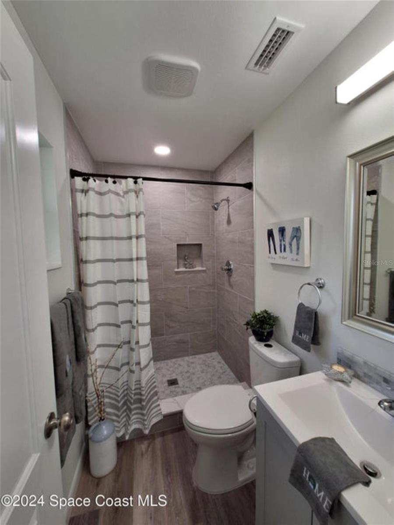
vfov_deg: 106.2
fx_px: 197
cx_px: 197
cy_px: 262
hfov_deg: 89.9
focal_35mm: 13
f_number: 2.2
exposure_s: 1/40
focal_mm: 1.74
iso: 50
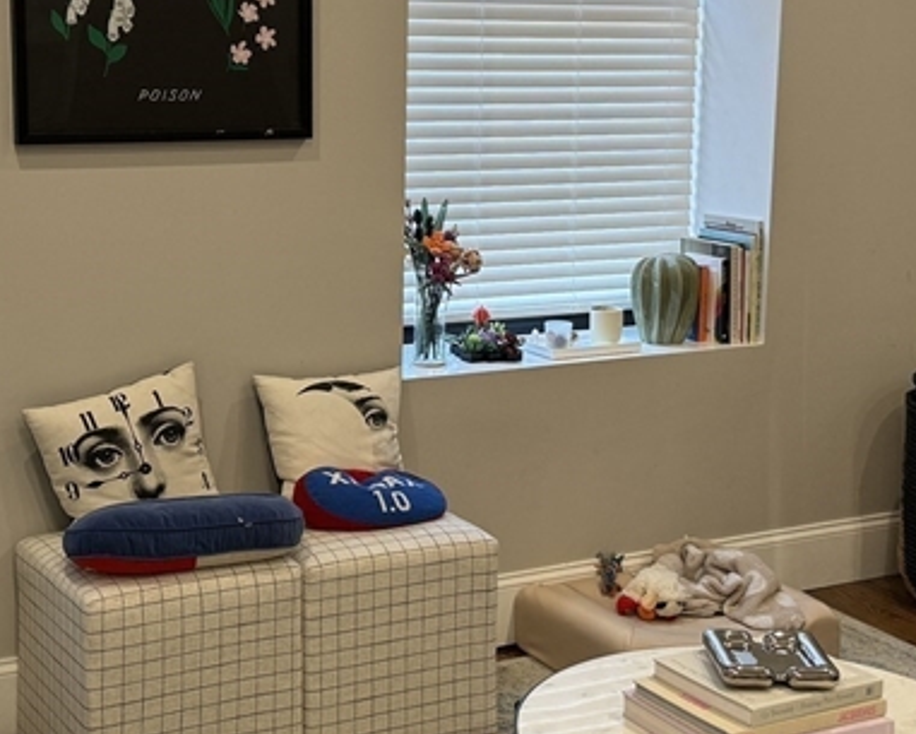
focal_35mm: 63
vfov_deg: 24.2
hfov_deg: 30.0
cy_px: 294
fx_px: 1708
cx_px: 375
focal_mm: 6.86
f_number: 1.78
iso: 125
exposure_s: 1/60
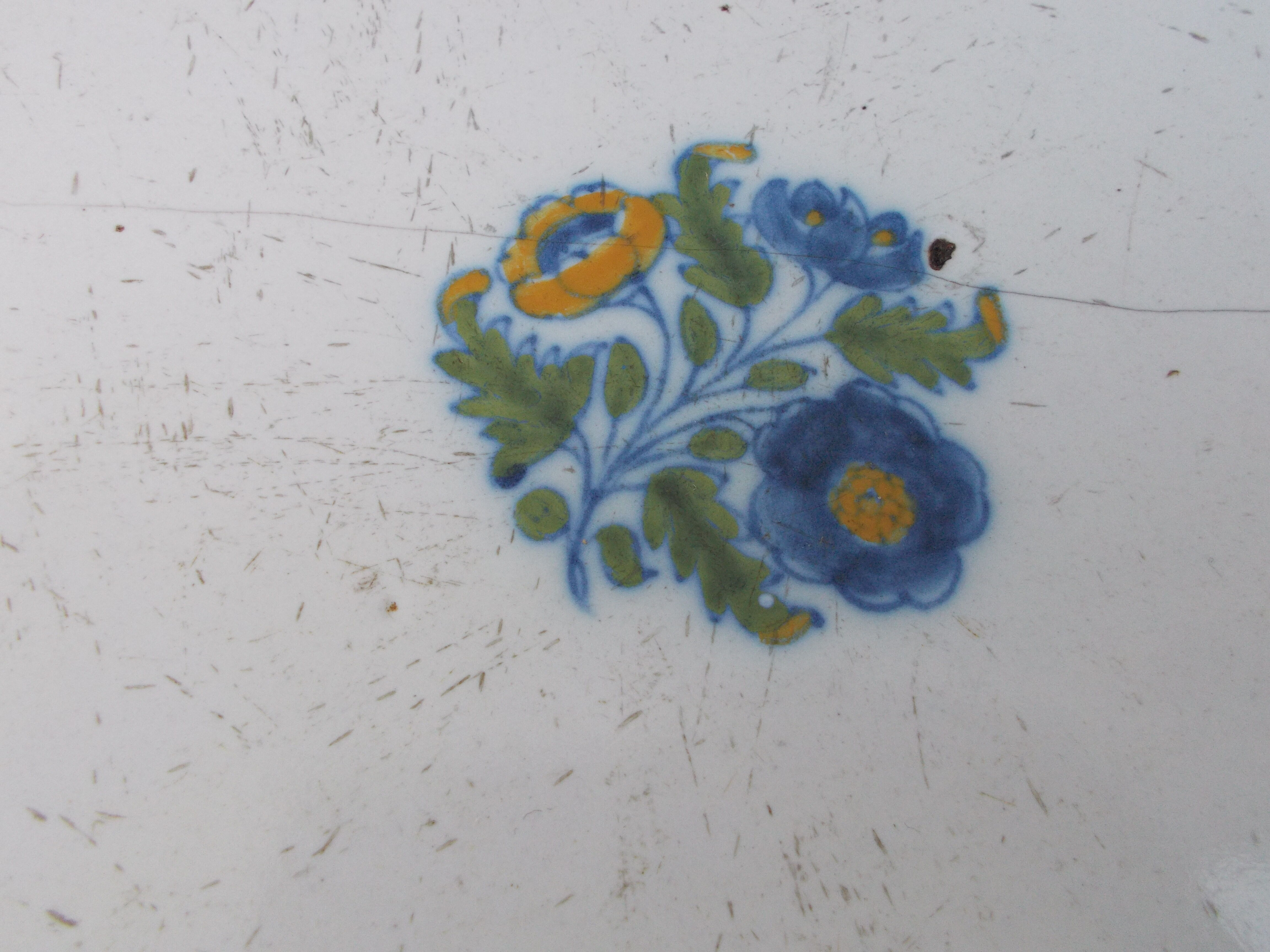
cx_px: 635
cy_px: 476
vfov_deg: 46.8
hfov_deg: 60.0
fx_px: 1101
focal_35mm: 30
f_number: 3.4
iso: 200
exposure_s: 1/250
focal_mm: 5.3
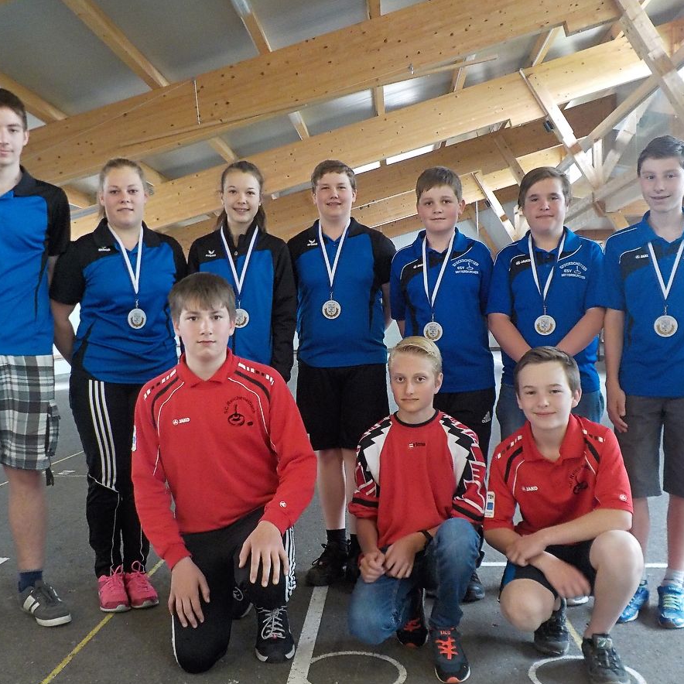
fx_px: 805
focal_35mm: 36
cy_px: 347
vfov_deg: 46.0
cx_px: 320
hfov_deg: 46.0
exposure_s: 1/30
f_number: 3.3
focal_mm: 4.1
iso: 400
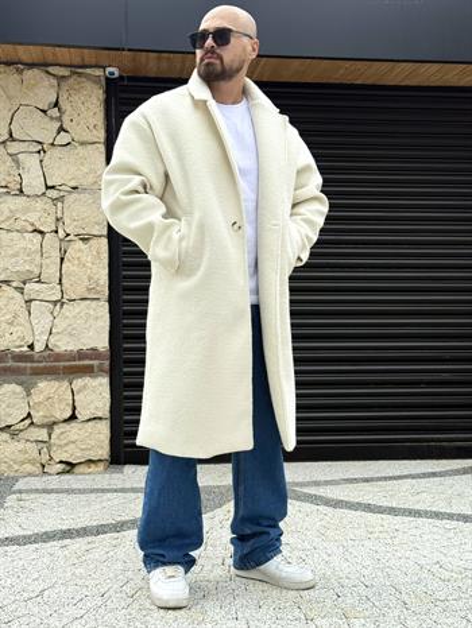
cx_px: 236
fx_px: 872
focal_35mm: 48
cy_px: 314
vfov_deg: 39.6
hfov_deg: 30.3
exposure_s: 1/1575
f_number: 1.78
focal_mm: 6.76
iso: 80
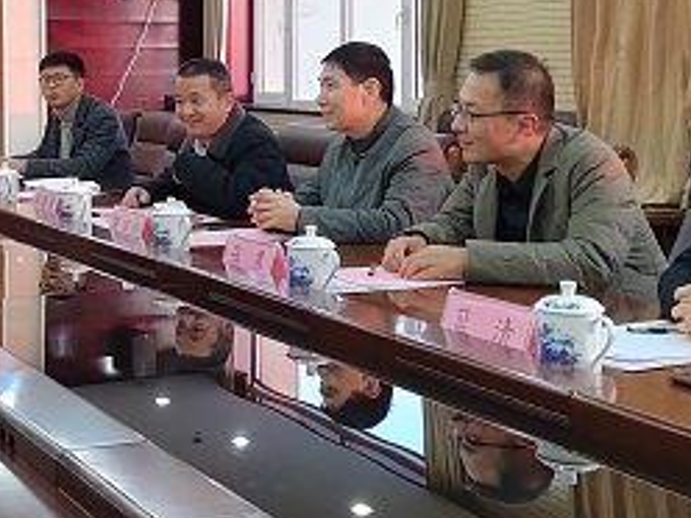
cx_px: 120
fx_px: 1298
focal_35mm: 65
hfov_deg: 29.0
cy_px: 91
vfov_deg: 22.2
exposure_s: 1/50
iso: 1188
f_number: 1.9
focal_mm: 5.52
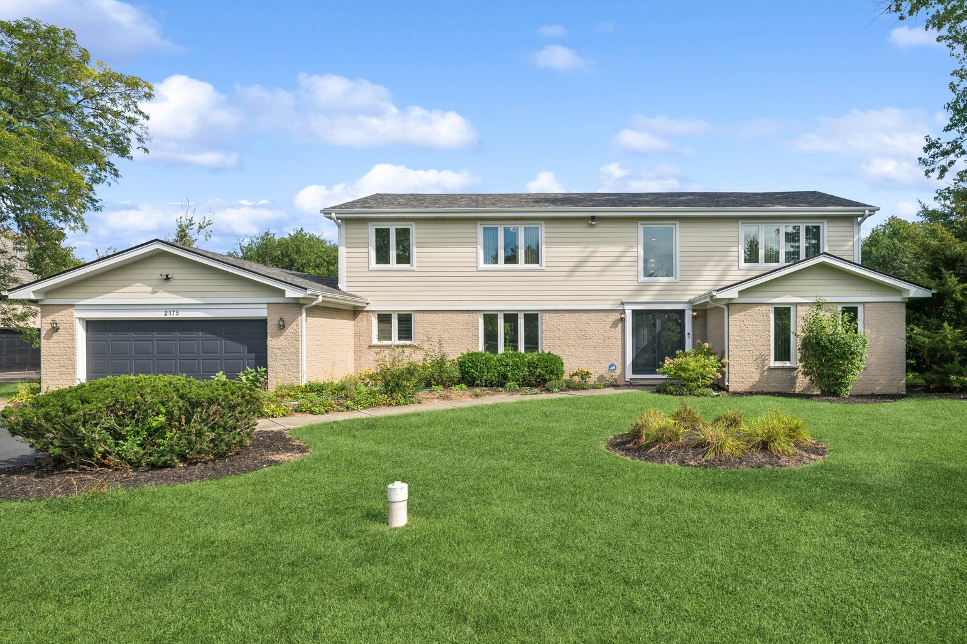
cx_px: 502
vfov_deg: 60.6
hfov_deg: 82.5
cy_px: 315
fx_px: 551
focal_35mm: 21
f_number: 8
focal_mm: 19.5
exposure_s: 1/320
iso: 400
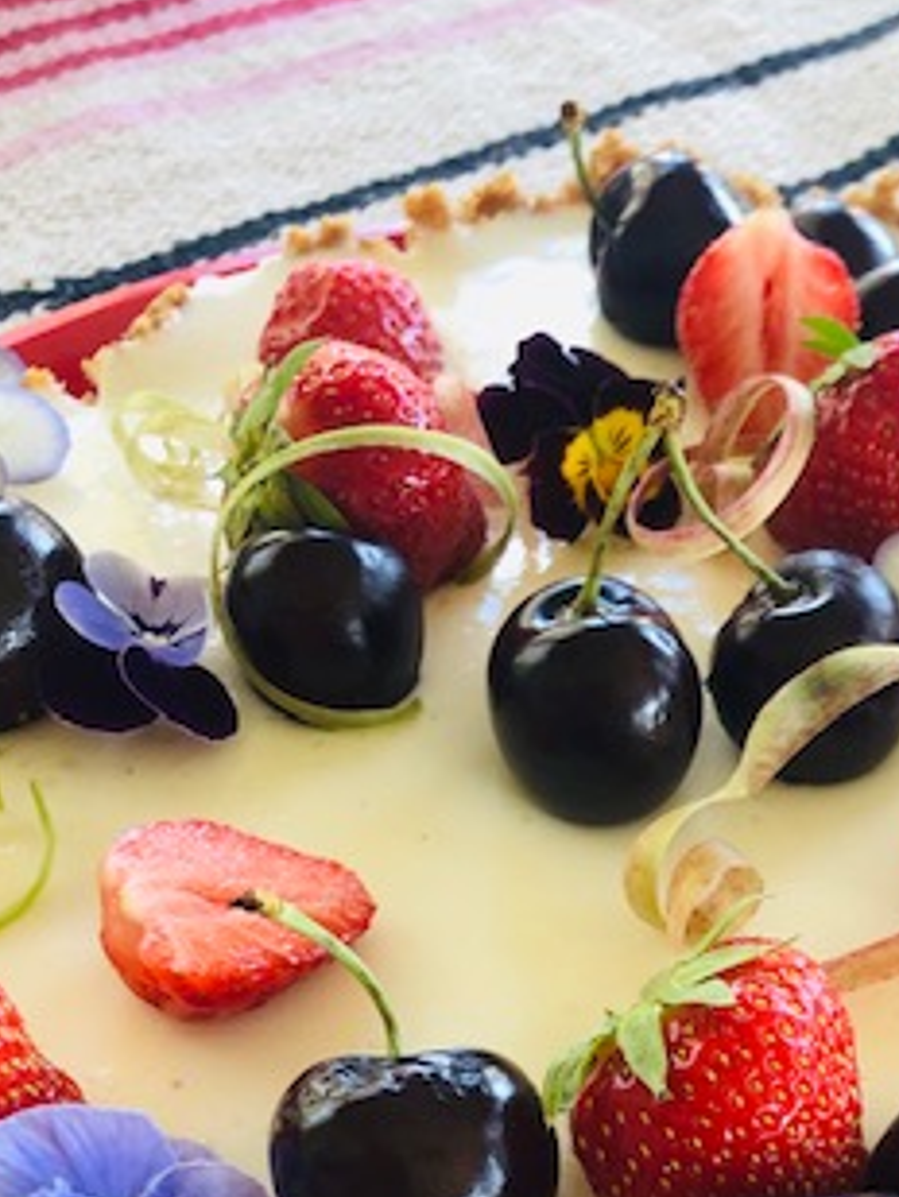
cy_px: 1185
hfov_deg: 24.9
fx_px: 2007
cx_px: 701
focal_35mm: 58
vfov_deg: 30.9
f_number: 1.8
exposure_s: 1/40
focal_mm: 3.99
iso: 25
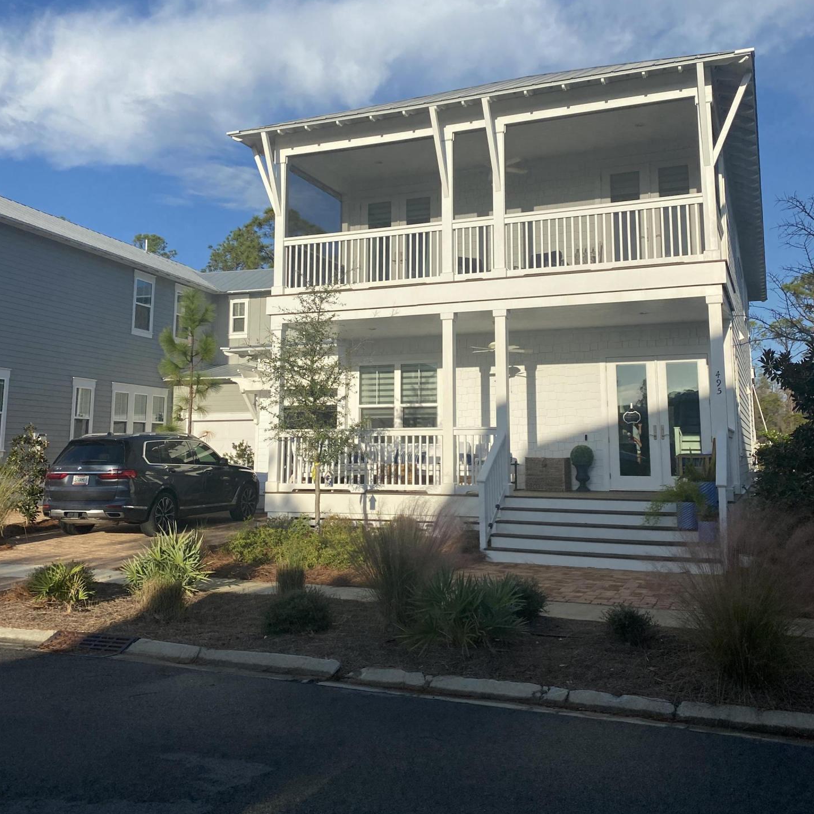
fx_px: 851
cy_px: 317
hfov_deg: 51.1
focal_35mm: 32
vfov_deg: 50.7
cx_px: 414
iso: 32
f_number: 1.8
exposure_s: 1/4115
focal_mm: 4.25
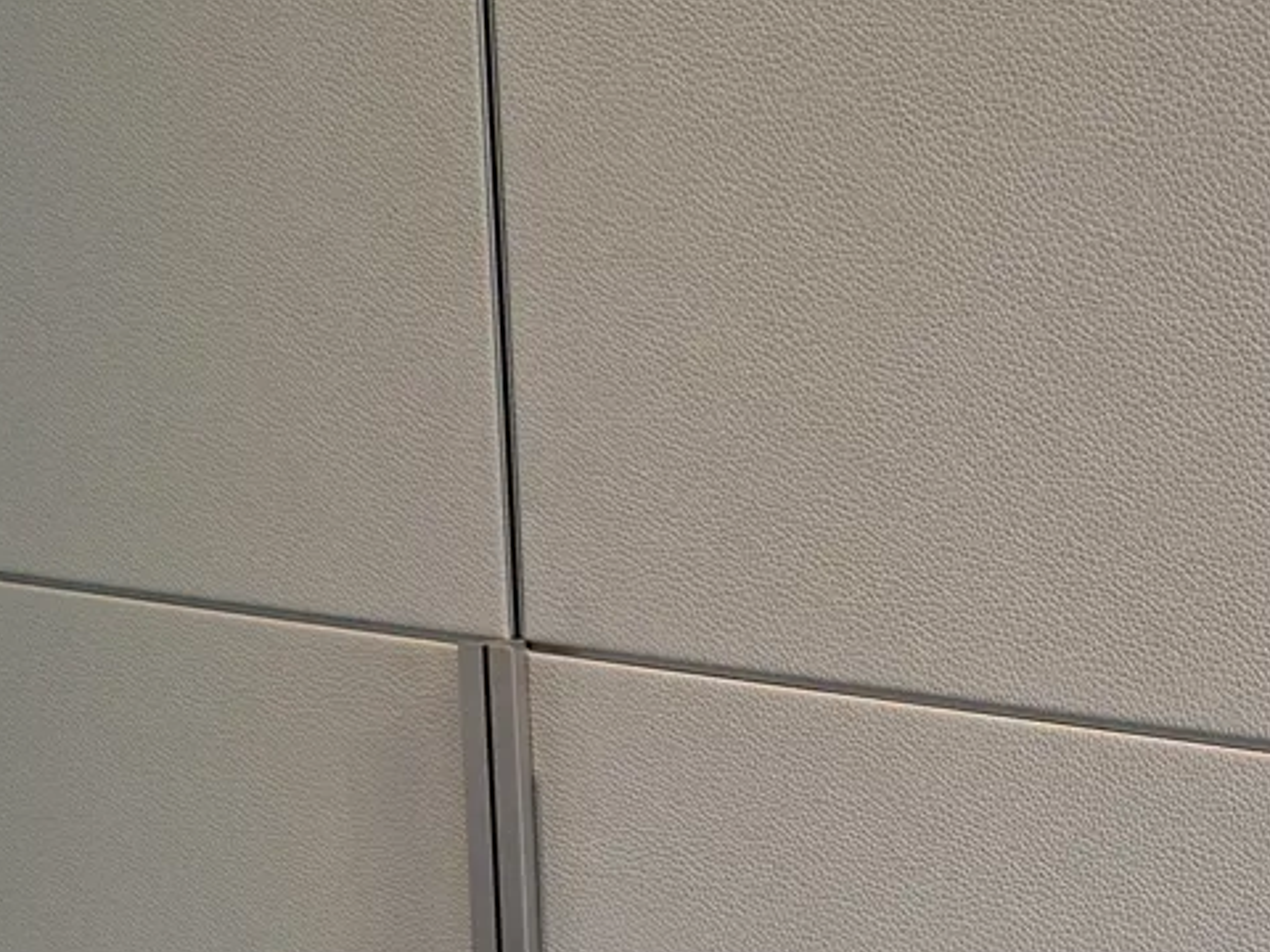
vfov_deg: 20.9
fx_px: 2531
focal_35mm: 69
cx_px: 1220
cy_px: 854
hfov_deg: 26.9
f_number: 1.8
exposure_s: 1/100
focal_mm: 5.54
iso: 100
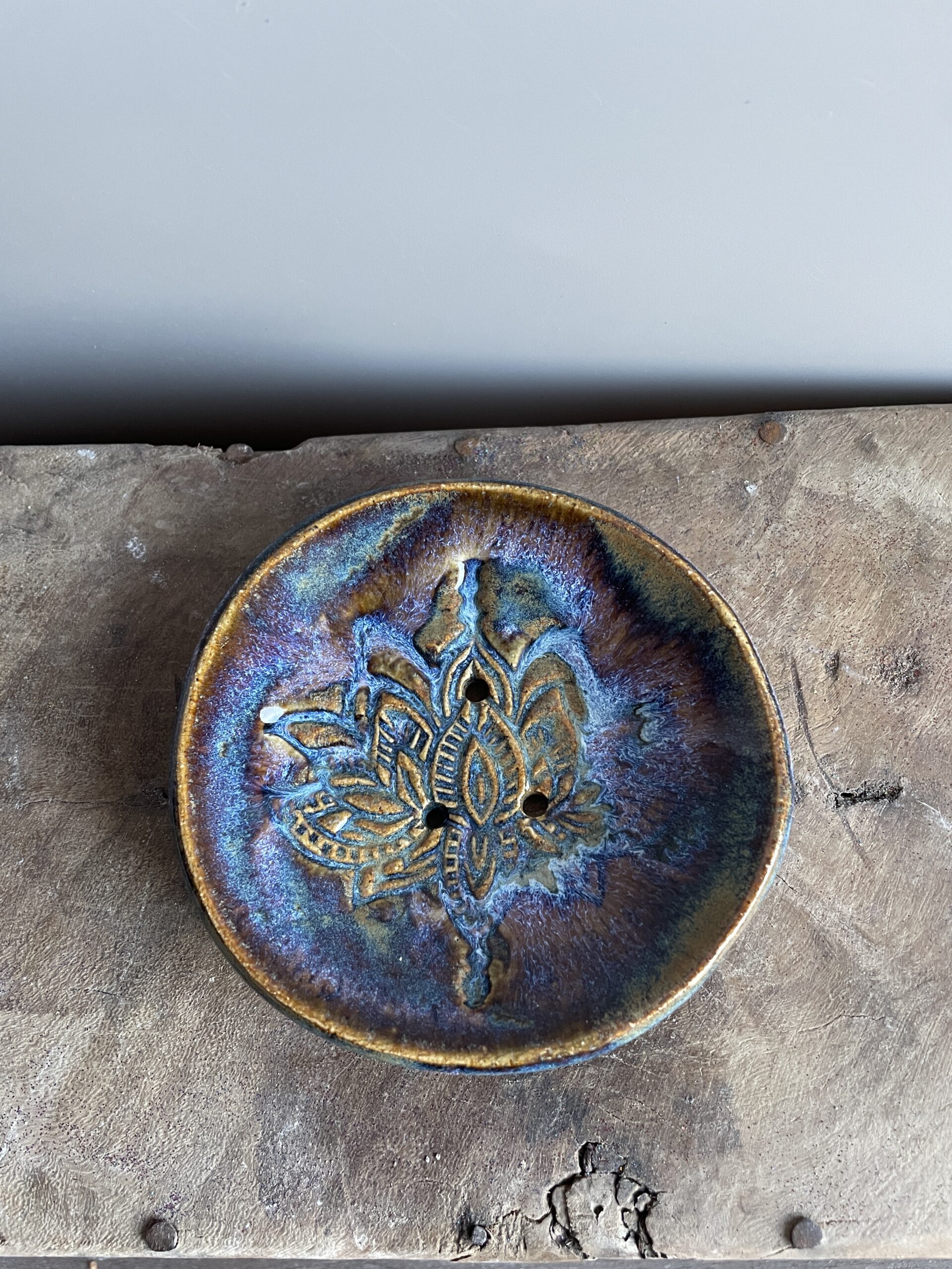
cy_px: 634
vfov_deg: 67.3
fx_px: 953
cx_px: 476
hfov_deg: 53.1
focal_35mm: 26
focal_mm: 4.2
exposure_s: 1/60
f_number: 1.6
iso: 250
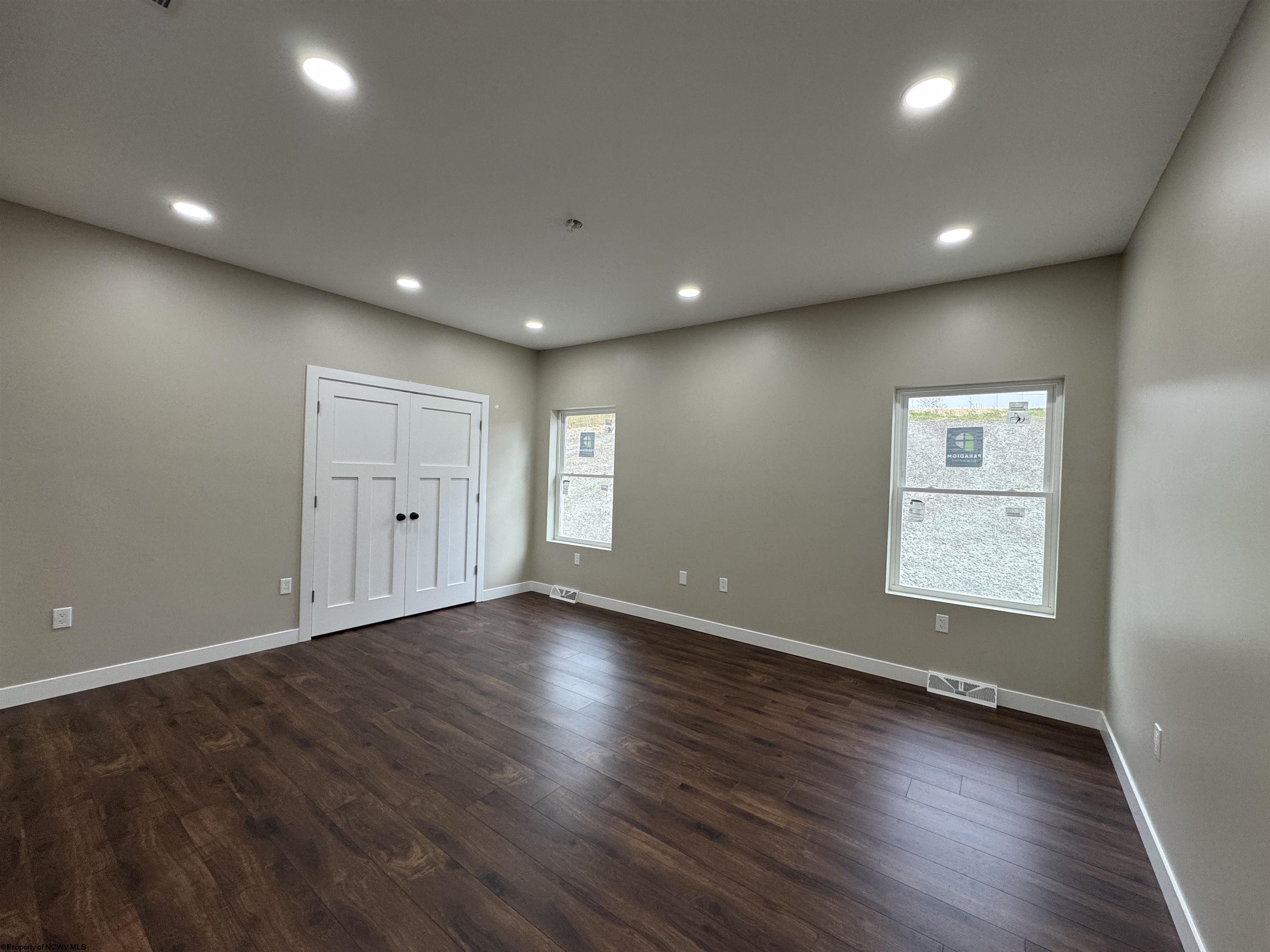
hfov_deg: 102.1
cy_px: 476
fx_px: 514
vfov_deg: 85.7
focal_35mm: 14
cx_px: 635
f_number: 2.2
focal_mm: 2.22
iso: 160
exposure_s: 1/120
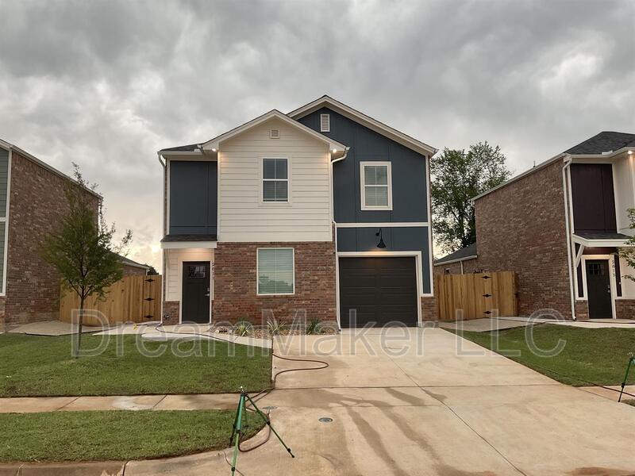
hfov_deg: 61.7
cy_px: 238
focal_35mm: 29
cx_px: 318
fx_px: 532
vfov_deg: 48.2
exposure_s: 1/122
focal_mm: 3
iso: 50
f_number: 1.8
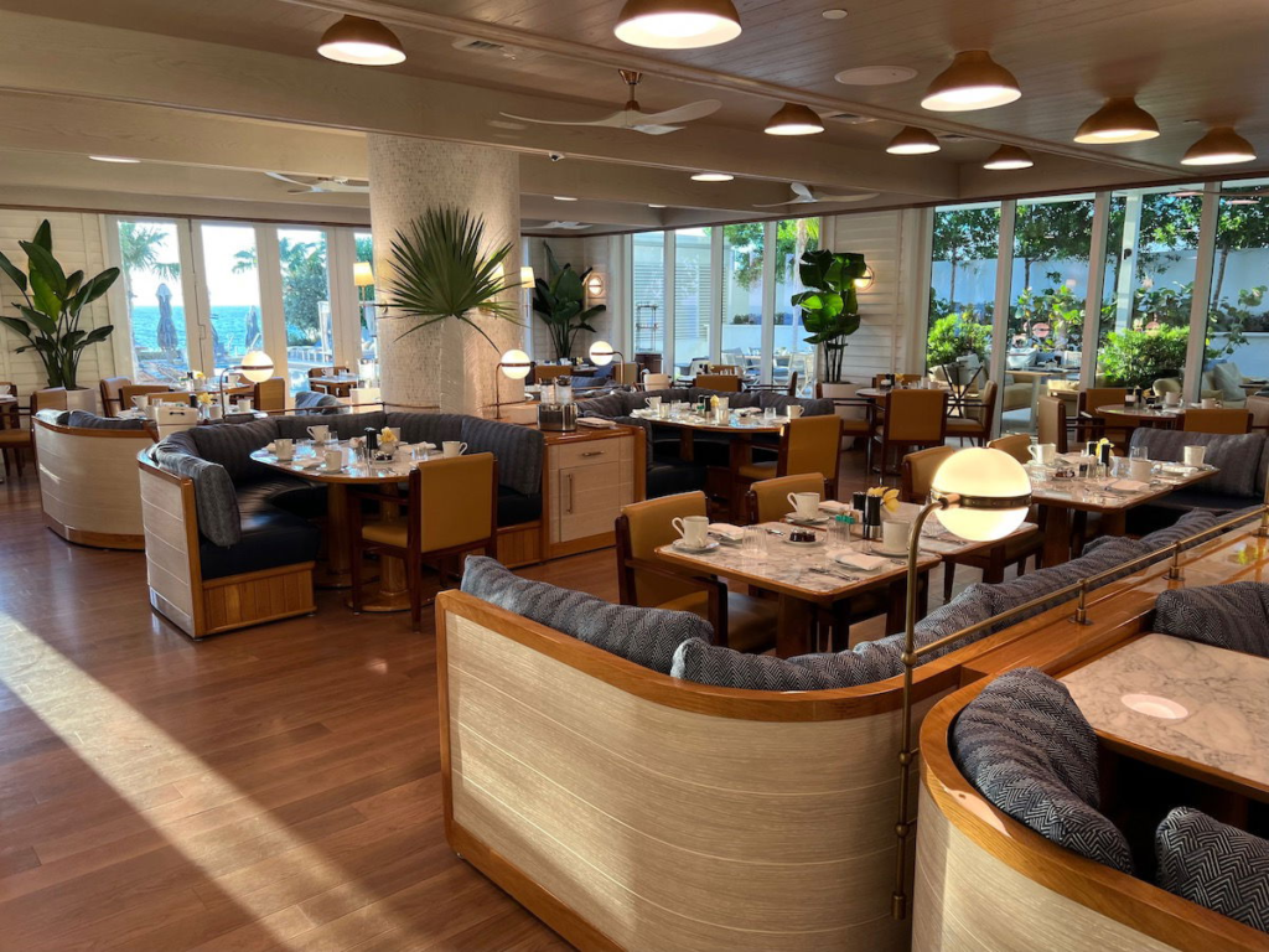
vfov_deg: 53.1
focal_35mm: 26
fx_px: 953
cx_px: 634
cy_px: 476
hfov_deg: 67.3
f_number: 1.5
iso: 64
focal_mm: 5.7
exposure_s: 1/60
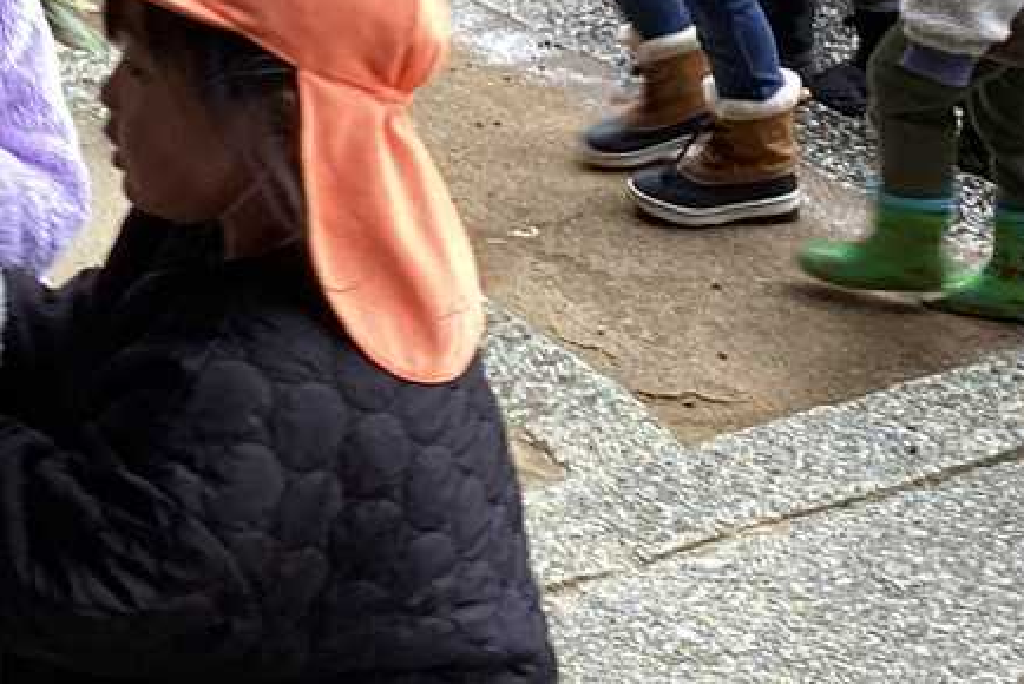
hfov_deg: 20.4
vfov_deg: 14.3
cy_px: 50
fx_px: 2704
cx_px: -116
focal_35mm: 95
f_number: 2.4
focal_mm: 3.3
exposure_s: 1/60
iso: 80
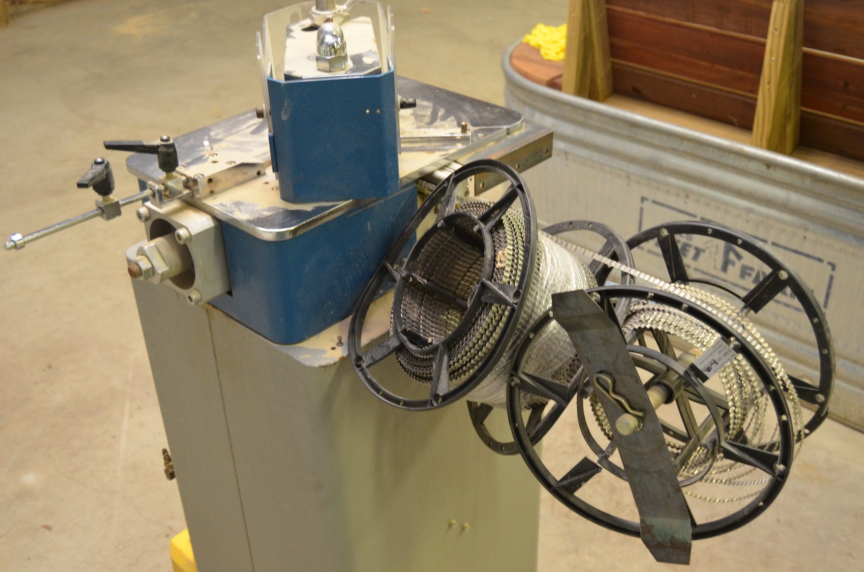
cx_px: 432
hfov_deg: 49.6
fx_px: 934
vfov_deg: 34.1
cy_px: 286
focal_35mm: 39
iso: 1600
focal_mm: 26
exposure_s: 1/60
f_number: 4
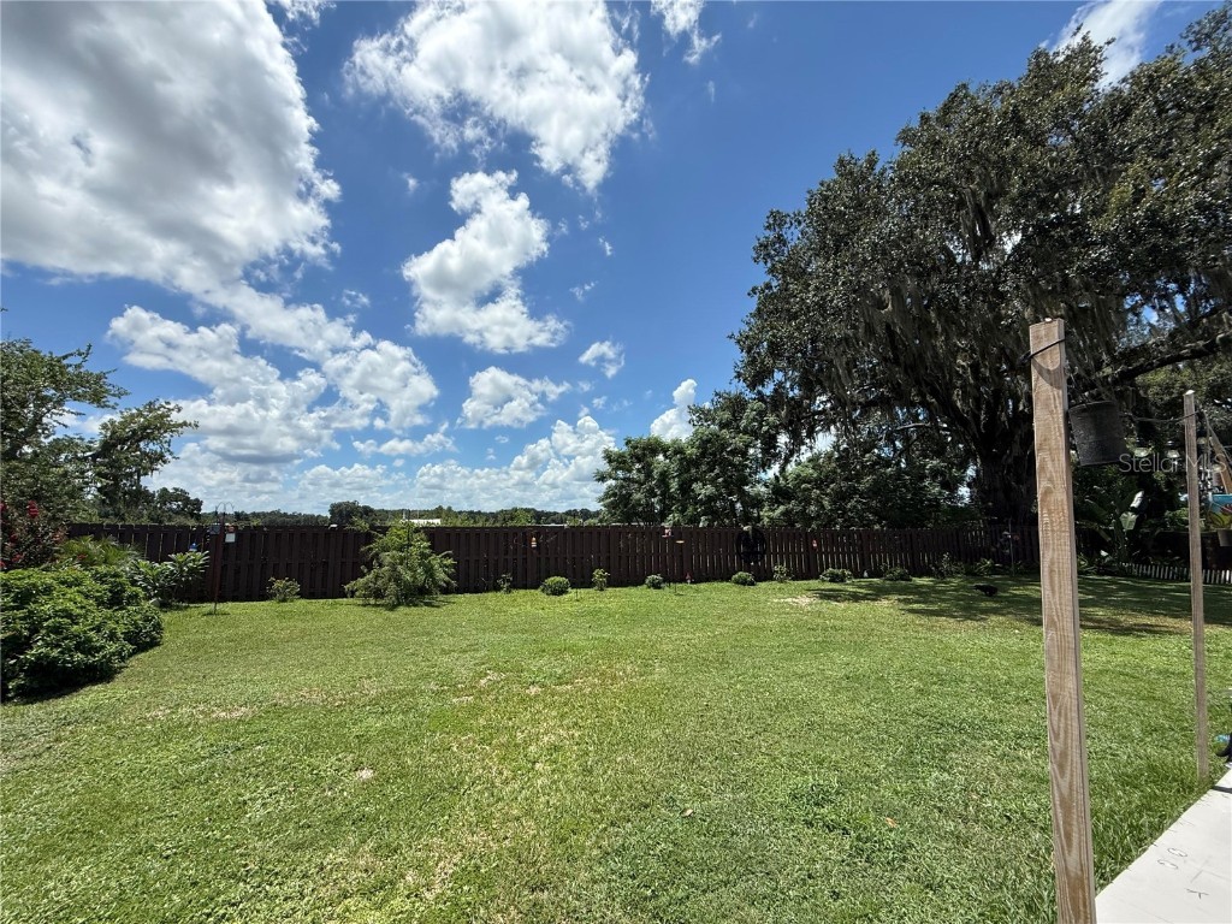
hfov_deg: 102.1
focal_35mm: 14
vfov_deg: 85.7
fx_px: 498
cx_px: 616
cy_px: 462
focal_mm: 2.22
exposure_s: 1/3125
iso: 50
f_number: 2.2
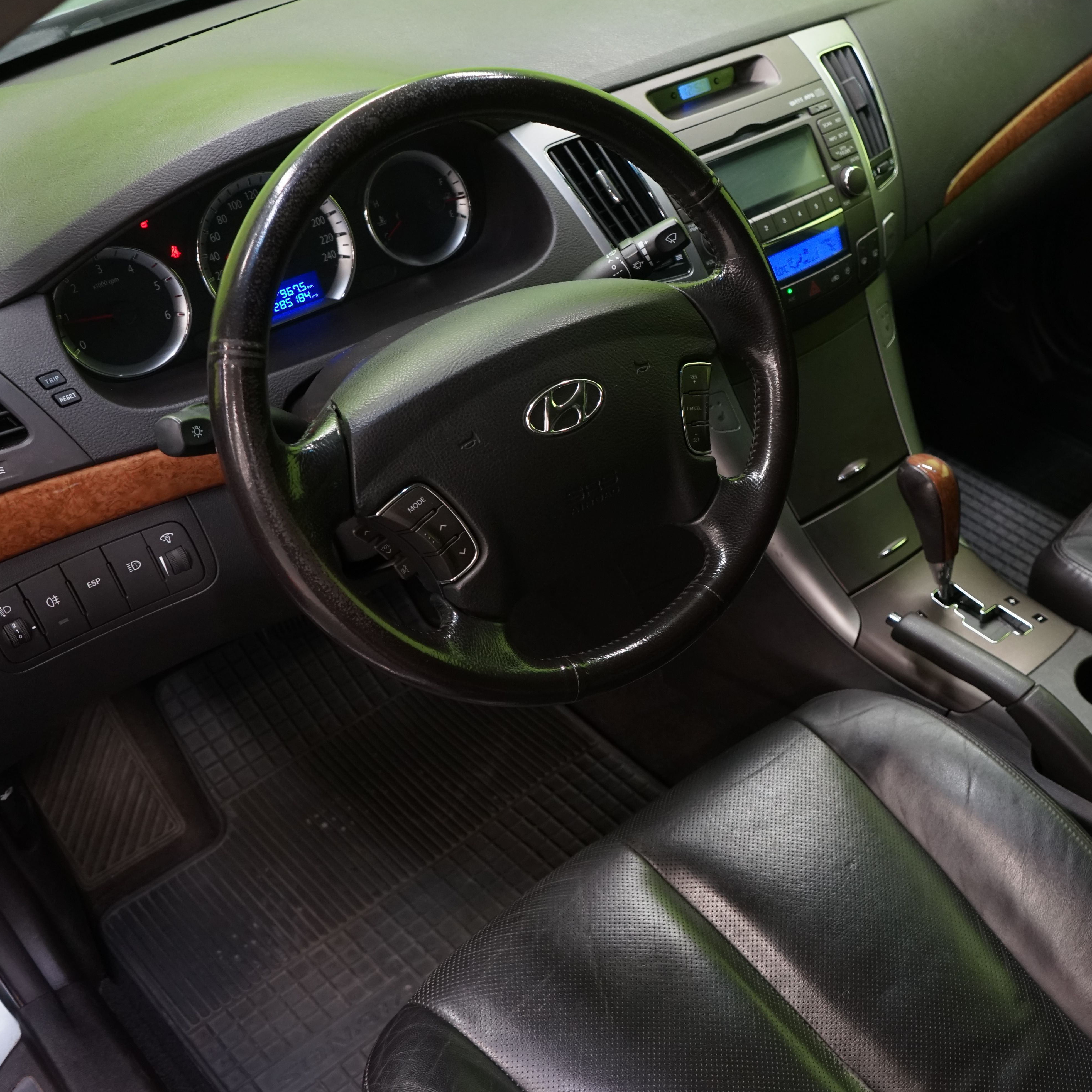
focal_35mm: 39
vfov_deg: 42.8
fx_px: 1392
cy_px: 549
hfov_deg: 41.5
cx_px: 825
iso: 1600
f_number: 5.6
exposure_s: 1/20
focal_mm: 30
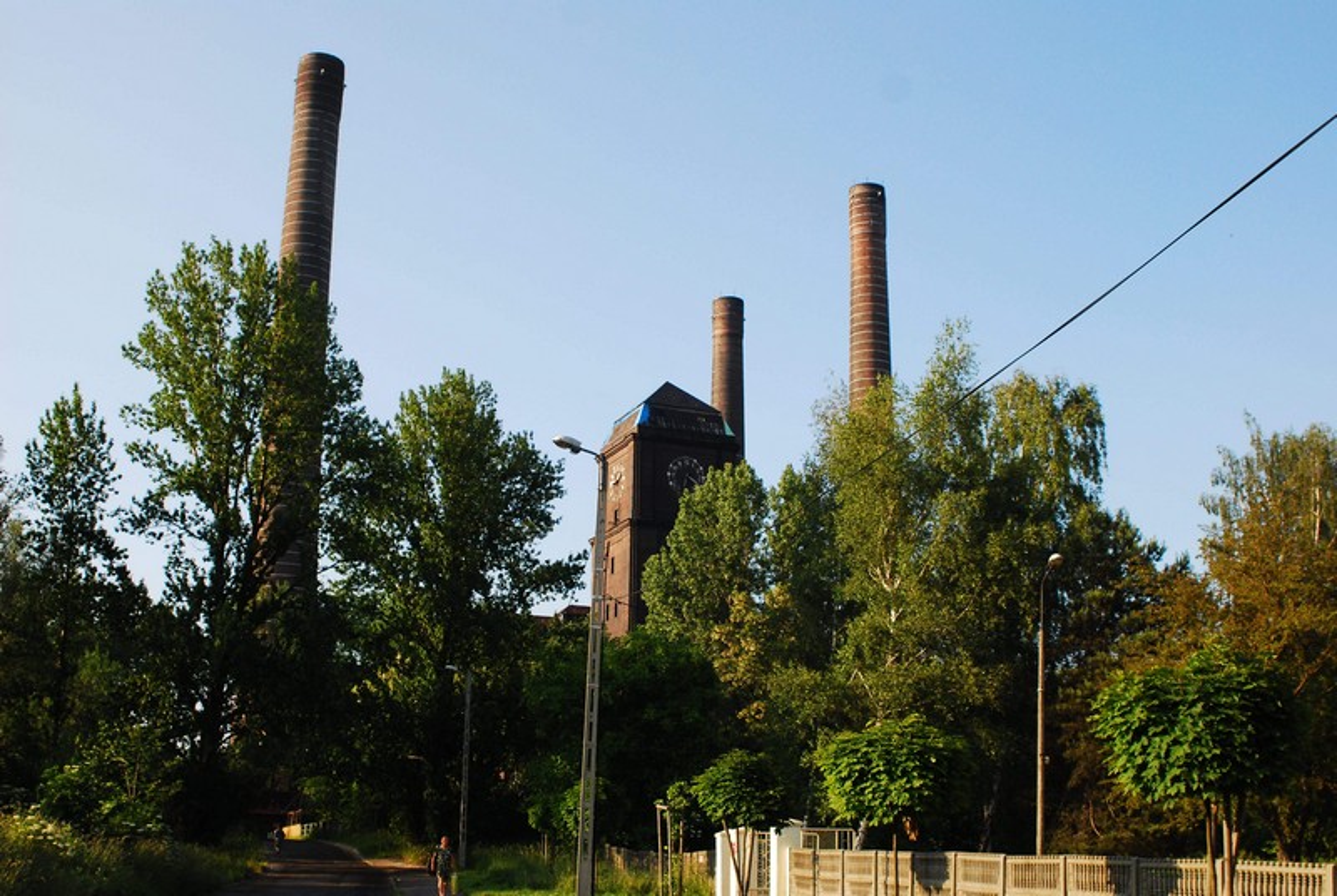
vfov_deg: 32.0
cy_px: 448
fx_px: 1562
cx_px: 668
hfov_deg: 46.3
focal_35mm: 42
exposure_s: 1/1000
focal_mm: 28
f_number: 4.5
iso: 400
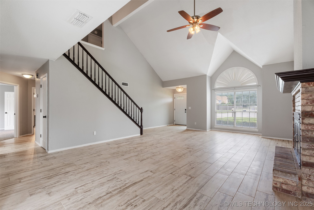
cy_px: 105
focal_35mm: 16
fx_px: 140
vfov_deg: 73.7
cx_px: 157
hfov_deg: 96.7
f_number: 9
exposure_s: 1/2.5
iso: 250
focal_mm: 16
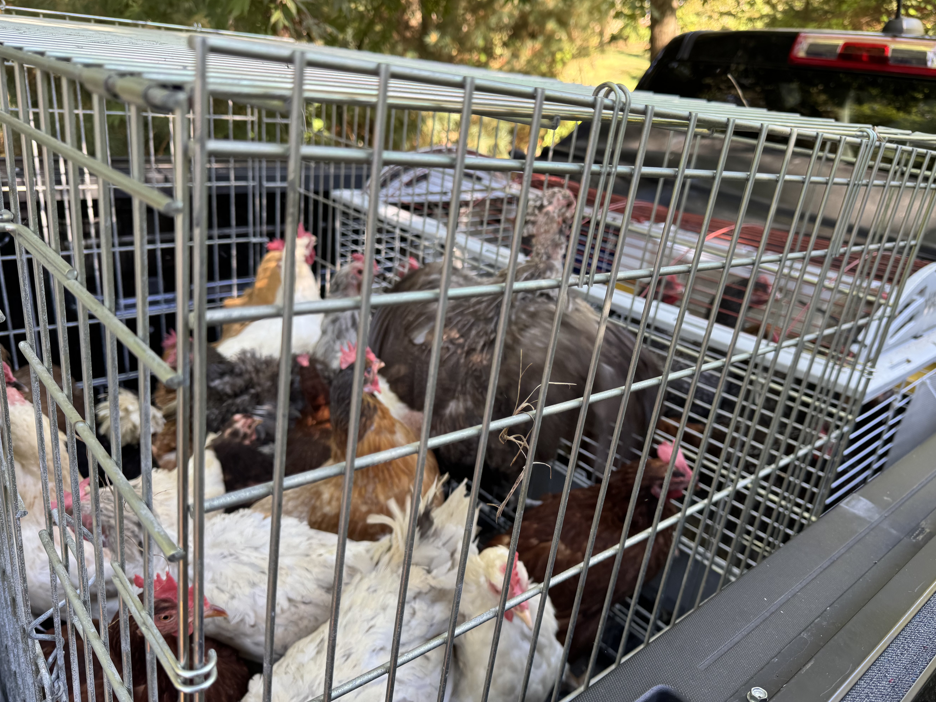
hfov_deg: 67.3
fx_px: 703
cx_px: 492
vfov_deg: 53.0
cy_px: 366
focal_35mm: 26
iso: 100
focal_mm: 6.76
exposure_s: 1/121
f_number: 1.78
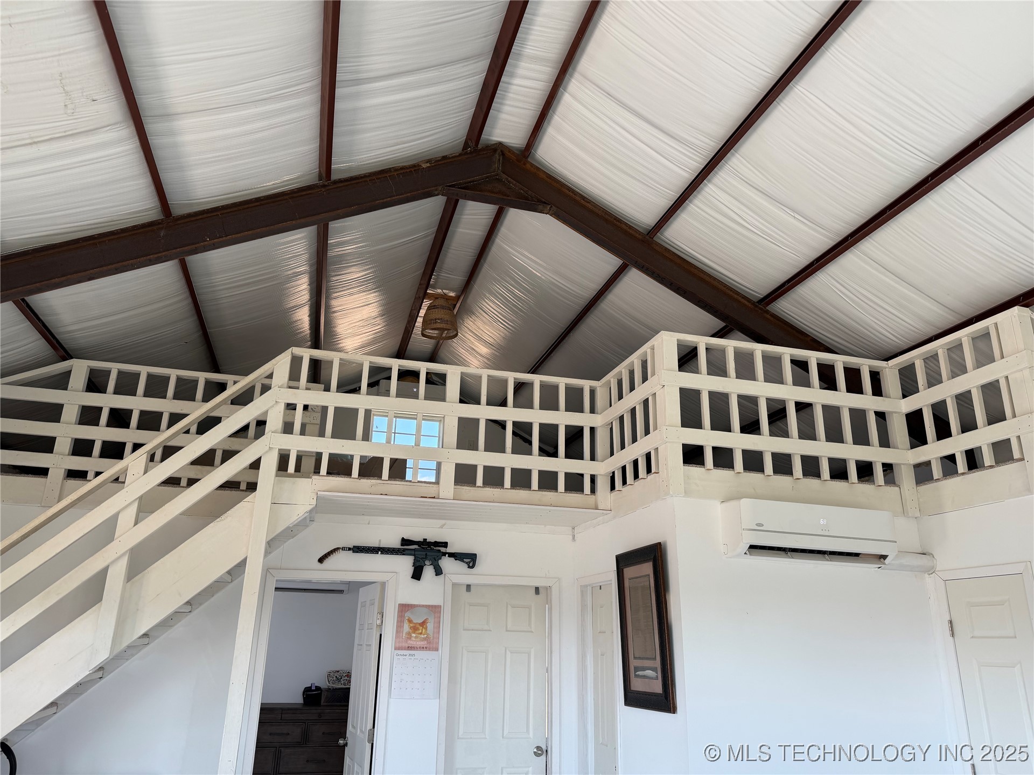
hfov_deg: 71.6
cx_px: 517
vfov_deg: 56.8
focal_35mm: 24
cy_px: 388
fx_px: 717
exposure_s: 1/163
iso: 80
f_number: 1.78
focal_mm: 6.76
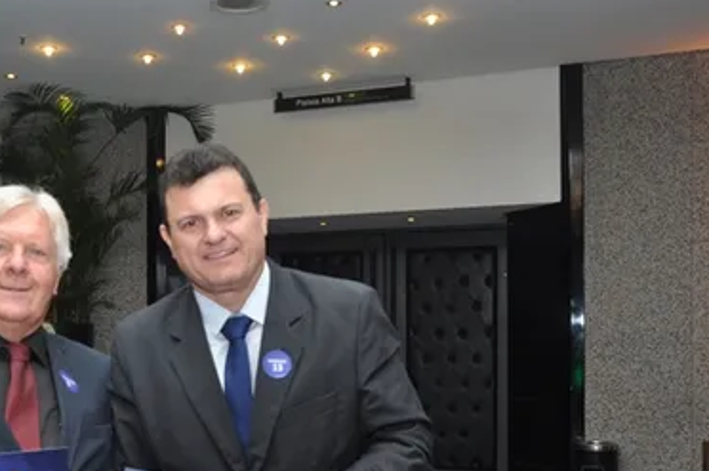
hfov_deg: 38.2
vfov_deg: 26.2
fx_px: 999
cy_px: 346
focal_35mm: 51
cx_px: 187
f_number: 5
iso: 400
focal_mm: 21
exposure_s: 1/60
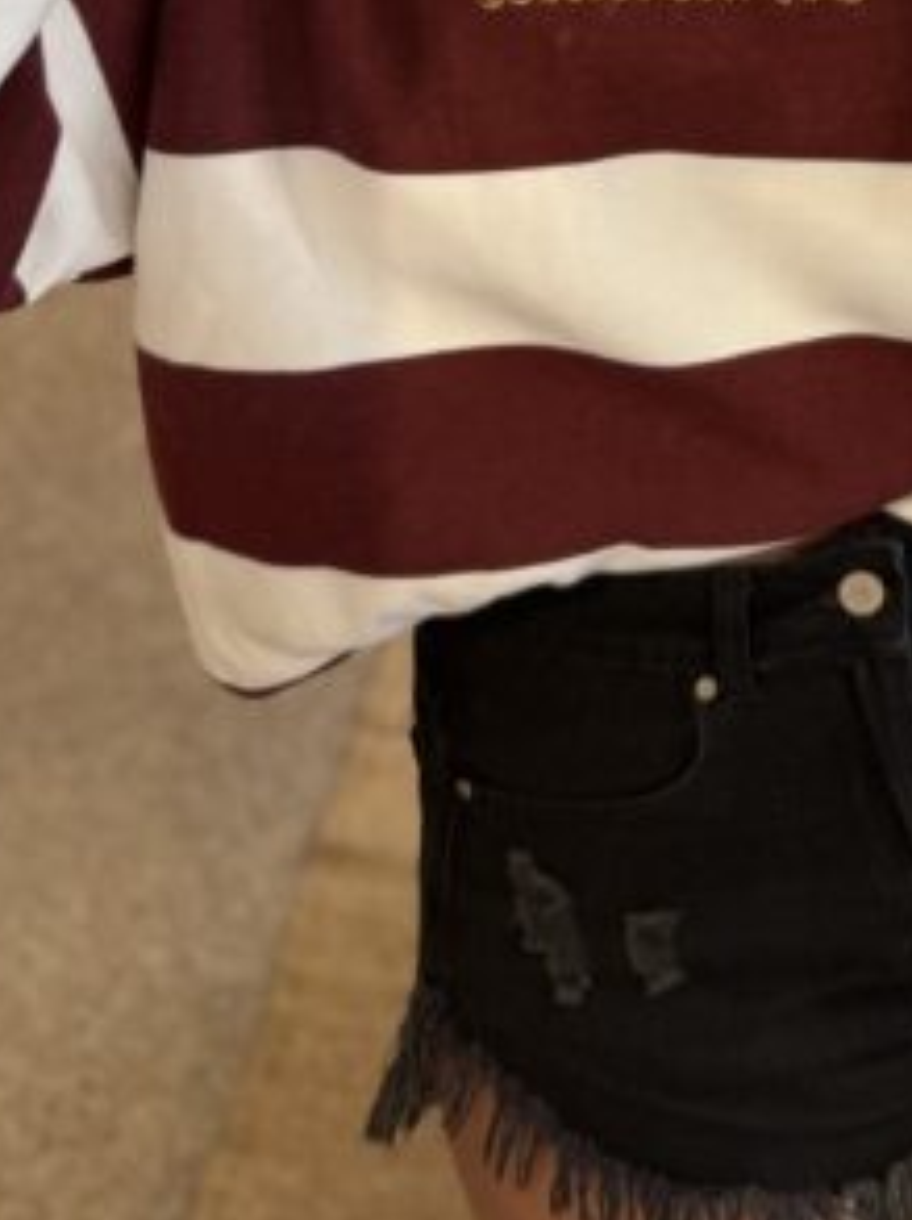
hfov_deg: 22.1
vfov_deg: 28.1
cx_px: 889
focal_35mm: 64
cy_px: -50
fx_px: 2253
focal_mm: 6.76
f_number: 1.78
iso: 100
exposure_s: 1/100
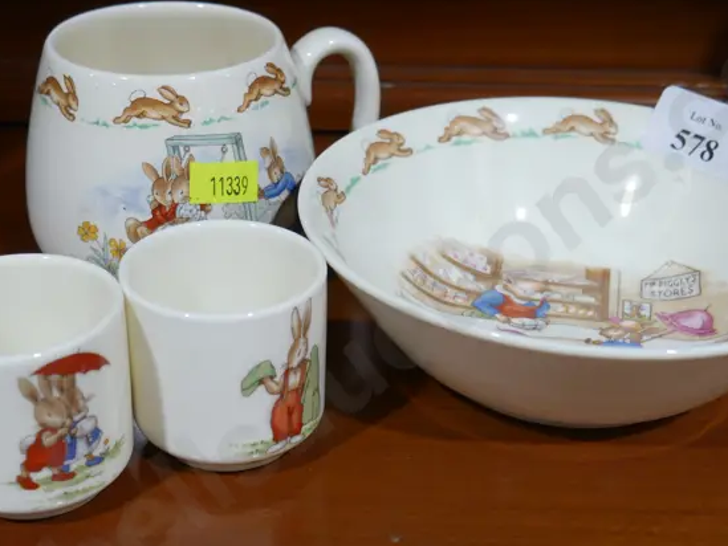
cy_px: 370
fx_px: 1178
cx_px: 359
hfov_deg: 34.3
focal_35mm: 56
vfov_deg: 25.9
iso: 250
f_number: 3.6
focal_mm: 15
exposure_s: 1/60
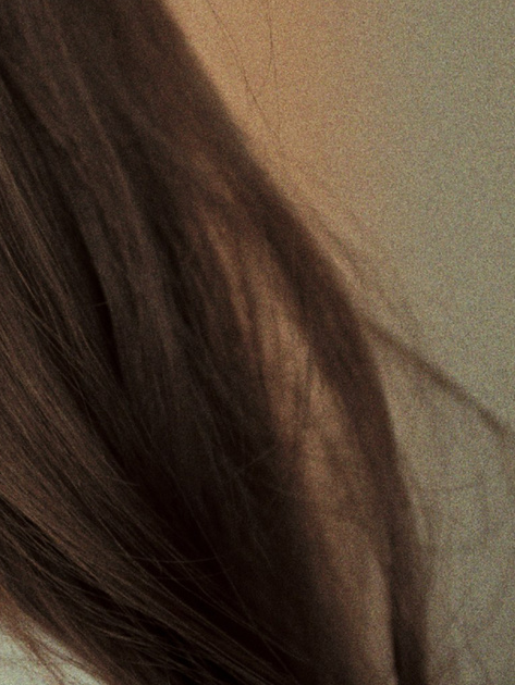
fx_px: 6581
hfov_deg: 4.4
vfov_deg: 5.9
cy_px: -74
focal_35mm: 332
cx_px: -590
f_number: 2.5
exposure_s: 1/250
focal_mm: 85
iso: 200
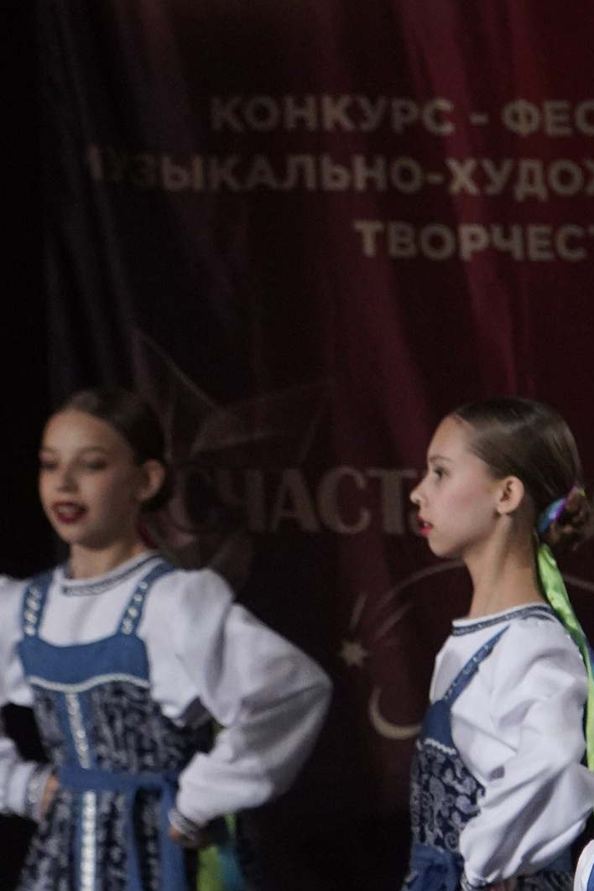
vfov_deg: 2.6
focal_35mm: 803
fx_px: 19873
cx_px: 664
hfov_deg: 1.7
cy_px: 464
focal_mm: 148
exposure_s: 1/500
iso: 2000
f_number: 3.2
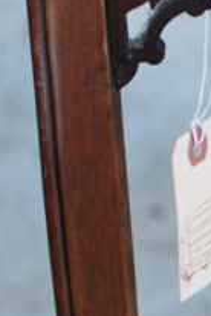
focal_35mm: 342
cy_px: 166
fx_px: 2999
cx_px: 587
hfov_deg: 3.9
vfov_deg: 6.0
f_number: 1.8
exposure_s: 1/640
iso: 400
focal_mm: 35
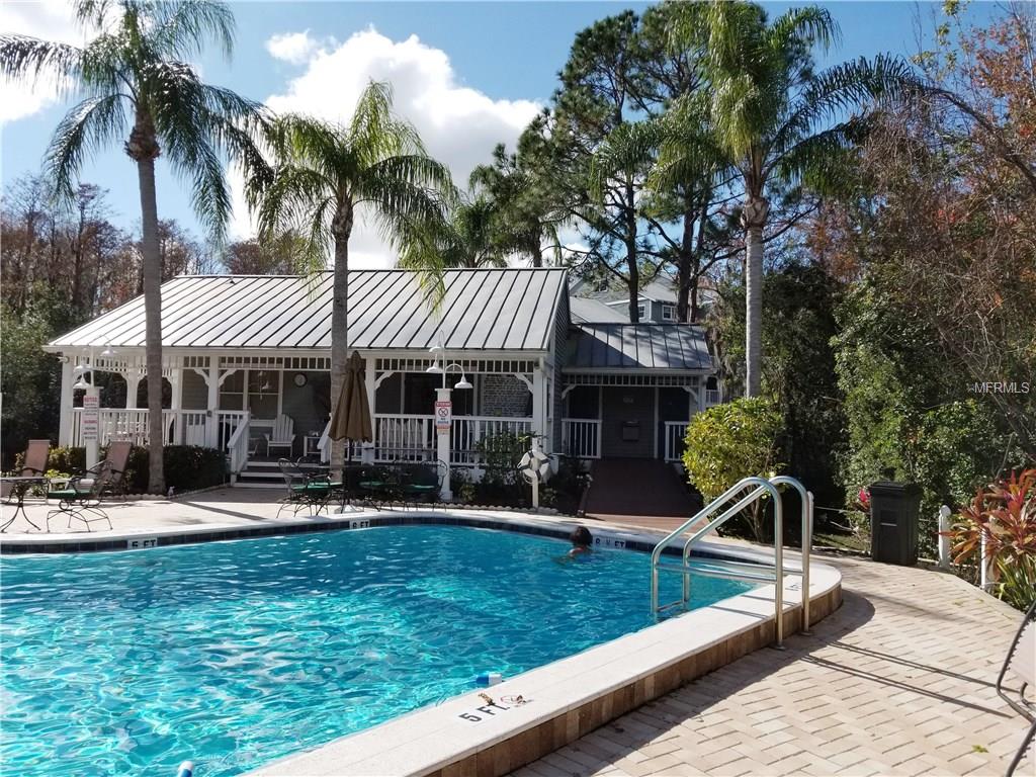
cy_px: 388
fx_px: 778
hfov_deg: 67.3
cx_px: 518
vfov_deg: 53.1
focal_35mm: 26
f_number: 1.7
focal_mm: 4.25
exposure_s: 1/3920
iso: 50
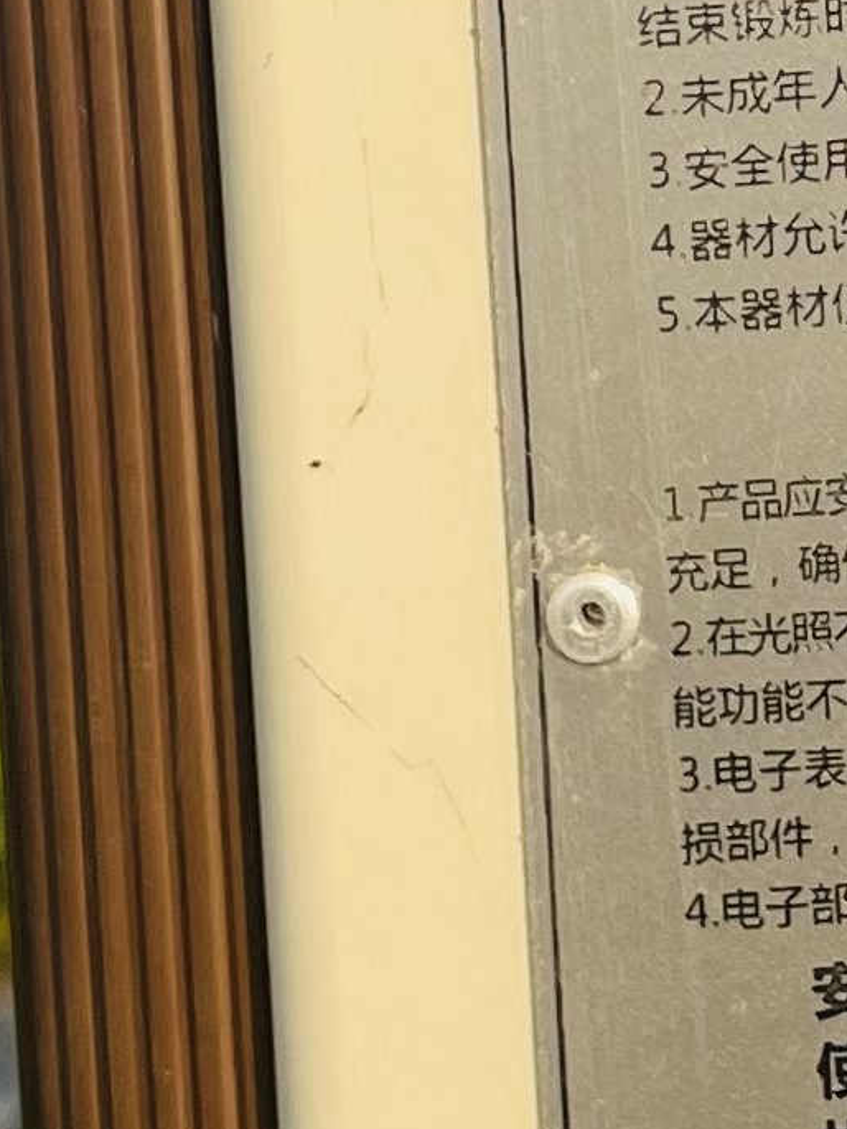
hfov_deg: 9.4
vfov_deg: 12.7
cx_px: 1368
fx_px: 4990
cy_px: -46
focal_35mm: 153
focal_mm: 4.2
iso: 32
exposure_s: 1/2132
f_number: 1.6
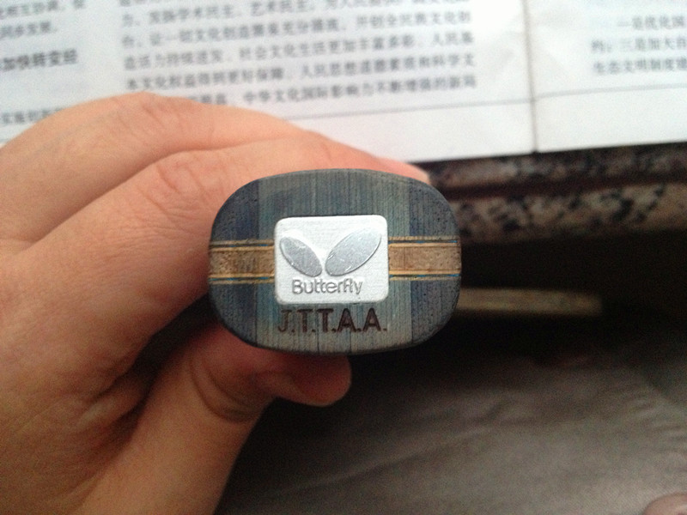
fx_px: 695
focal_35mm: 35
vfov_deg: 40.7
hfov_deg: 52.6
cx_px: 344
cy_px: 258
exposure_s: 1/20
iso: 400
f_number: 2.4
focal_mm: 4.28
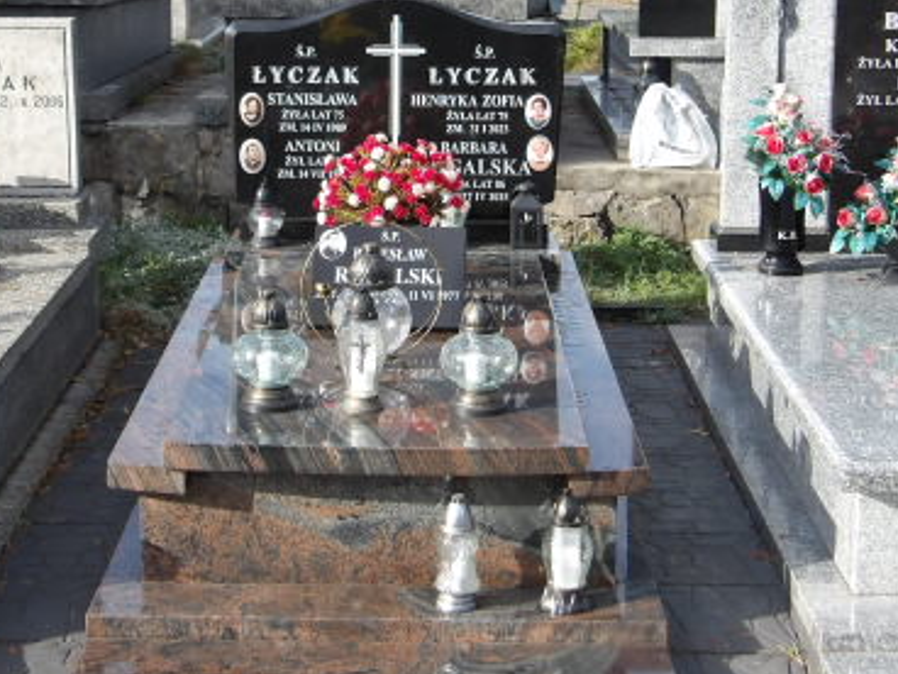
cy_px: 232
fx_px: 1894
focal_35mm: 73
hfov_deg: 26.7
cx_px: 398
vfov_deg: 20.1
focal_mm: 7.6
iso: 100
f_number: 3.7
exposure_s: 1/392
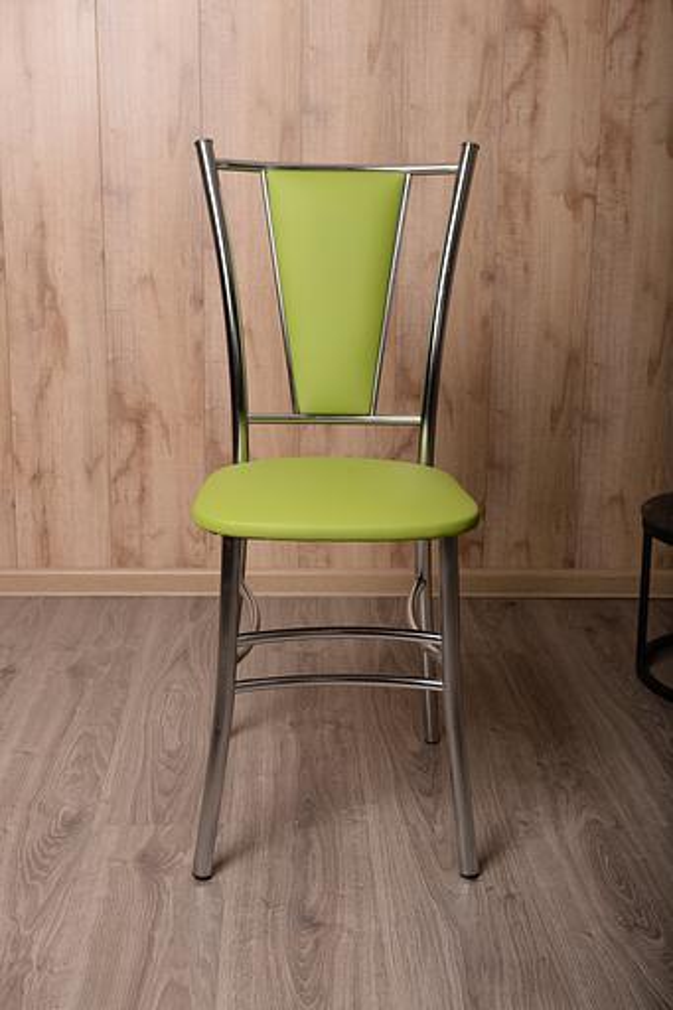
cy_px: 505
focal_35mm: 52
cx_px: 336
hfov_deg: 26.0
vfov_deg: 38.2
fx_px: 1459
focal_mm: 52
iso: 200
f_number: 6.3
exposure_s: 1/250
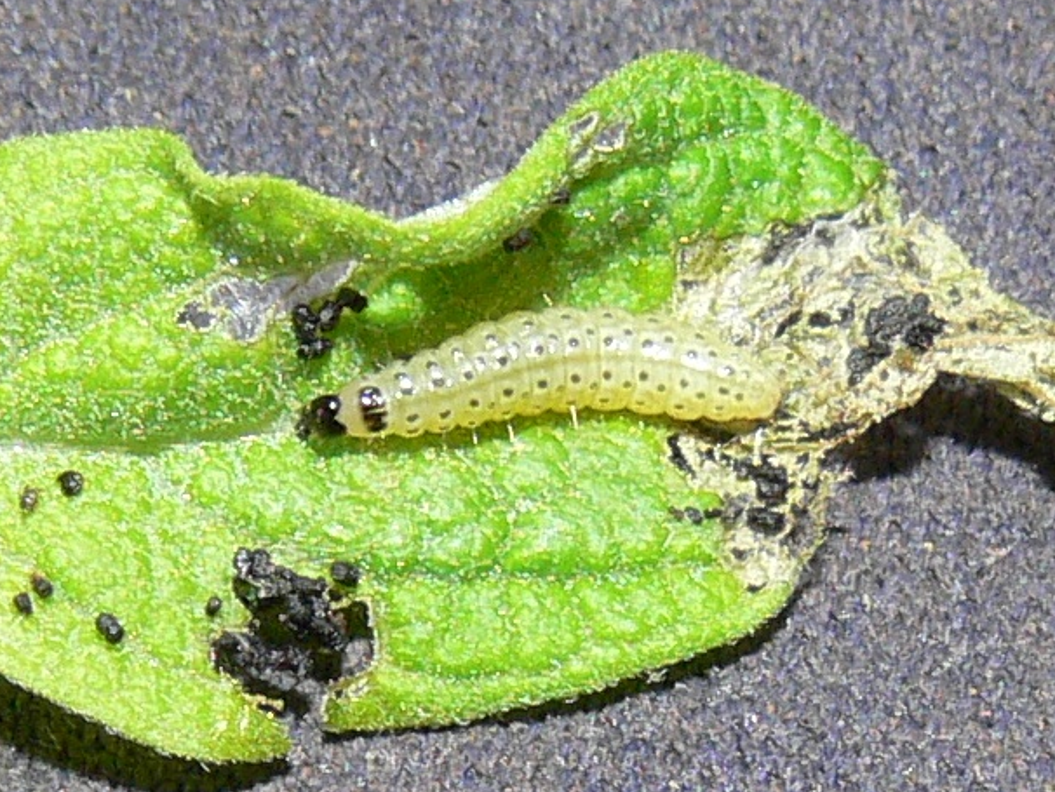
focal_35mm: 38
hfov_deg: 48.9
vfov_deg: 37.7
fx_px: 1159
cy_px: 390
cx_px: 554
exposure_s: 1/30
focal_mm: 7.6
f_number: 4
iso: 100
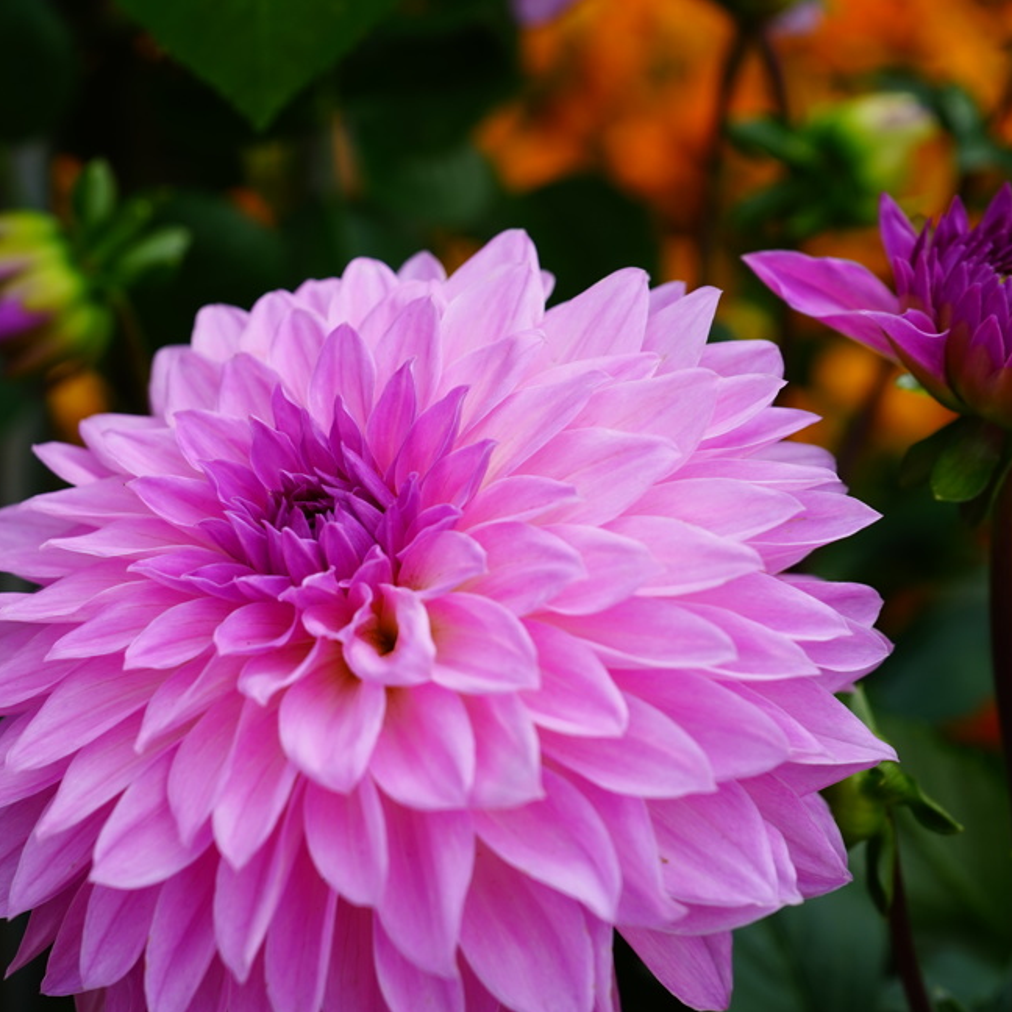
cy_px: 515
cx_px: 340
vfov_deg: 18.5
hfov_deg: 18.4
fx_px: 3109
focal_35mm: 94
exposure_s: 1/160
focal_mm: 70
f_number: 8
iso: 100
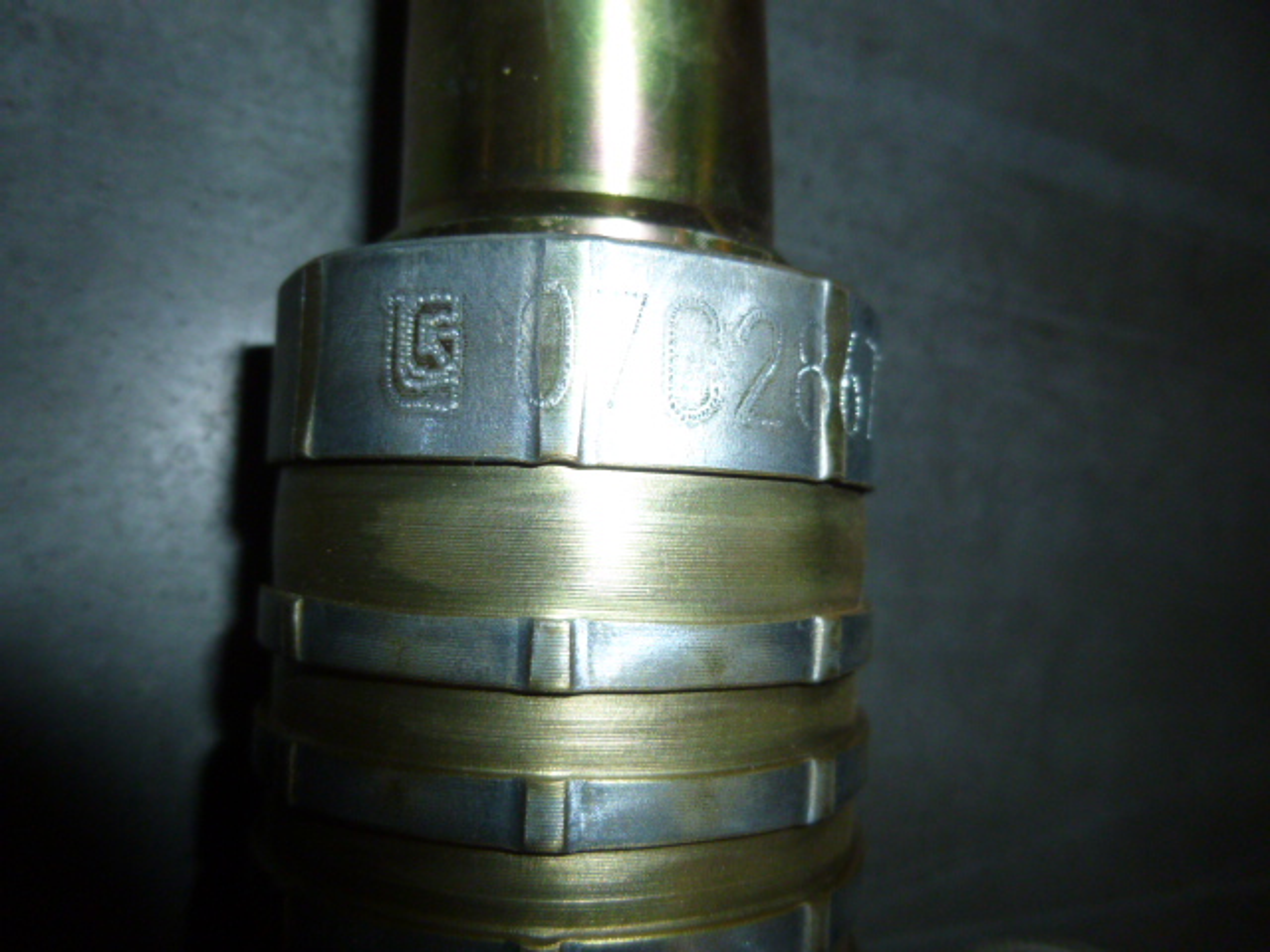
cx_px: 635
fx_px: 917
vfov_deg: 54.9
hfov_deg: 69.4
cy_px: 476
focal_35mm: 25
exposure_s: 1/60
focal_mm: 4.5
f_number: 3.1
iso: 160
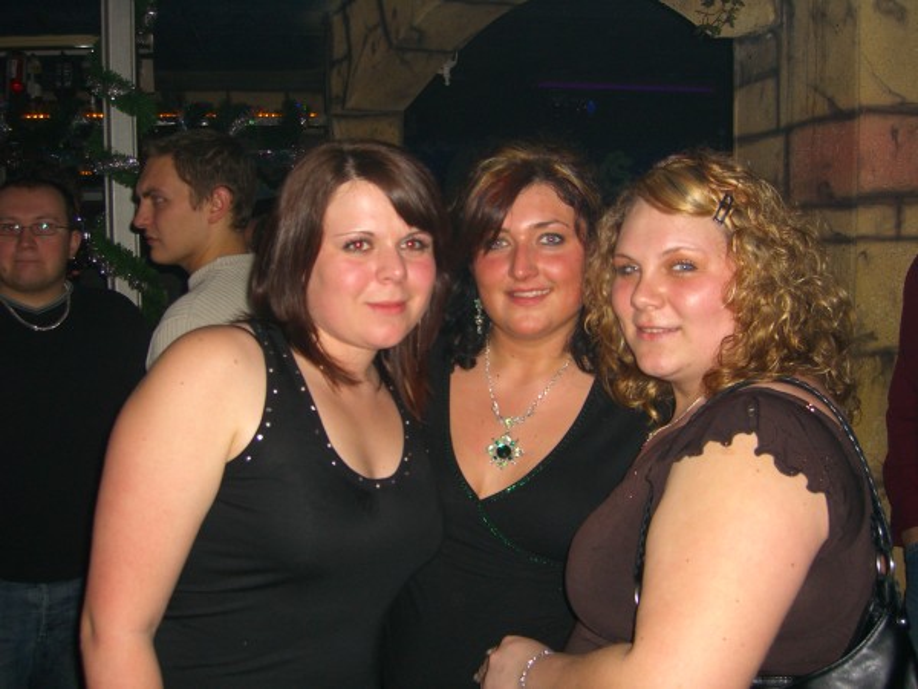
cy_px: 344
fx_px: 1008
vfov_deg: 37.7
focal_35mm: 38
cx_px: 459
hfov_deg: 49.0
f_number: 2.8
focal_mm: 7.9
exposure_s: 1/60
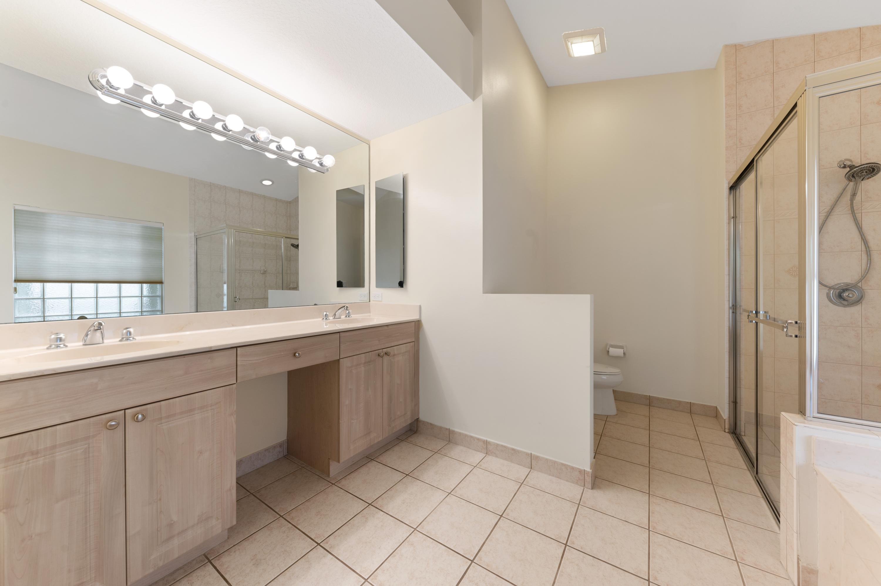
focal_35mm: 12
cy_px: 293
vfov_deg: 89.9
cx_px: 440
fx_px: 293
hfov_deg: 112.7
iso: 100
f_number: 8
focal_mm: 12
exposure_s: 1/8
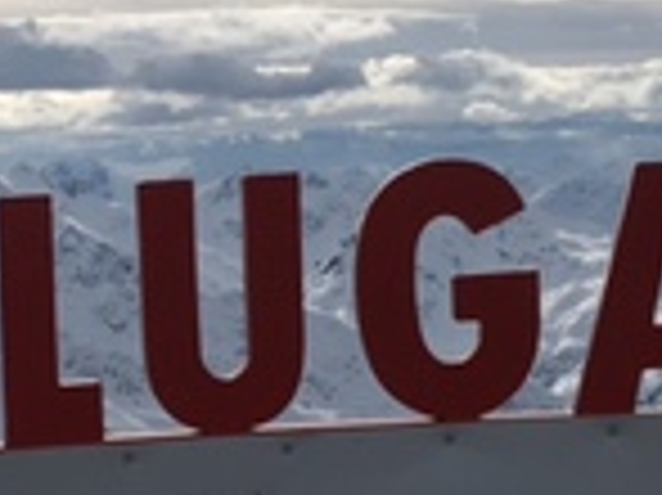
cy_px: 310
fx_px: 2408
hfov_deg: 15.3
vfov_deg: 11.7
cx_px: -54
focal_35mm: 126
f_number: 2.2
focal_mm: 4.15
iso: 25
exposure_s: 1/6410
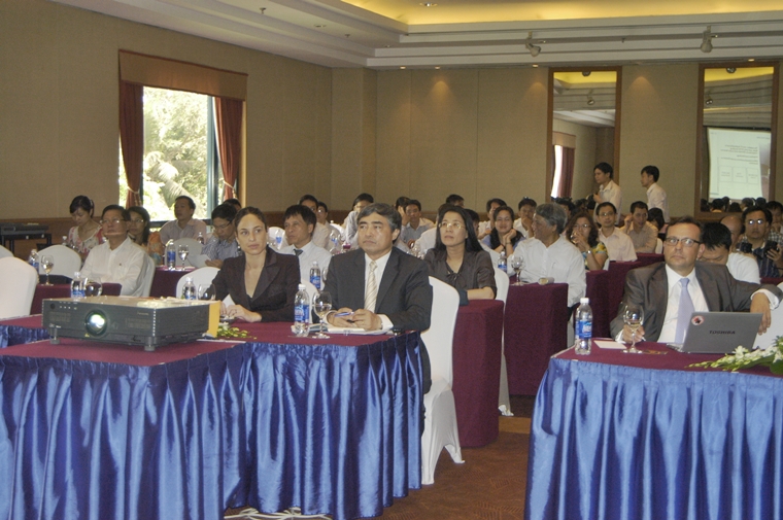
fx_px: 1141
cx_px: 392
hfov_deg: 37.9
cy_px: 260
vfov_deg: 25.7
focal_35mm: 52
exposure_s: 1/60
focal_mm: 35
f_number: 4.8
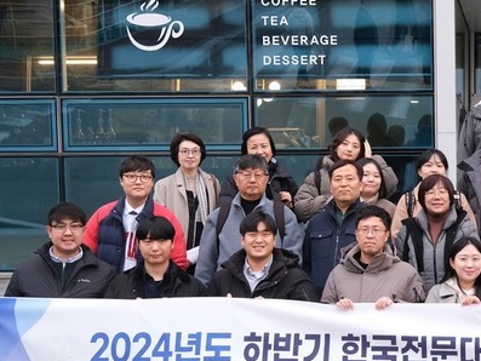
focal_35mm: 86
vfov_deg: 17.2
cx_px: 555
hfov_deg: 21.4
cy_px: 216
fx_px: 1195
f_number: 4
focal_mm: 24.7
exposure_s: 1/38
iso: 320
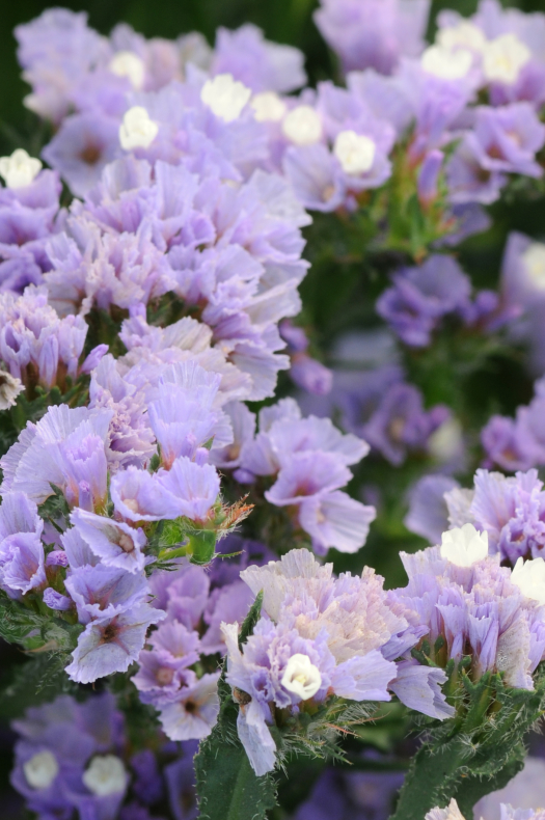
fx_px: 7260
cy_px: 591
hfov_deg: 4.3
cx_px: 307
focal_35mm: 319
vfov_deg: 6.5
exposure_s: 1/50
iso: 200
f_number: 11
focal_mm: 105
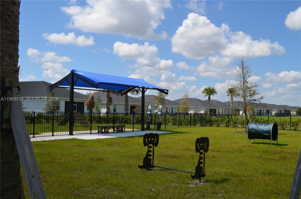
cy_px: 100
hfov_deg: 53.2
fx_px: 300
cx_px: 150
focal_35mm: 36
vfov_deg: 36.7
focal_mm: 24
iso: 100
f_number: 8
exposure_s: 1/250
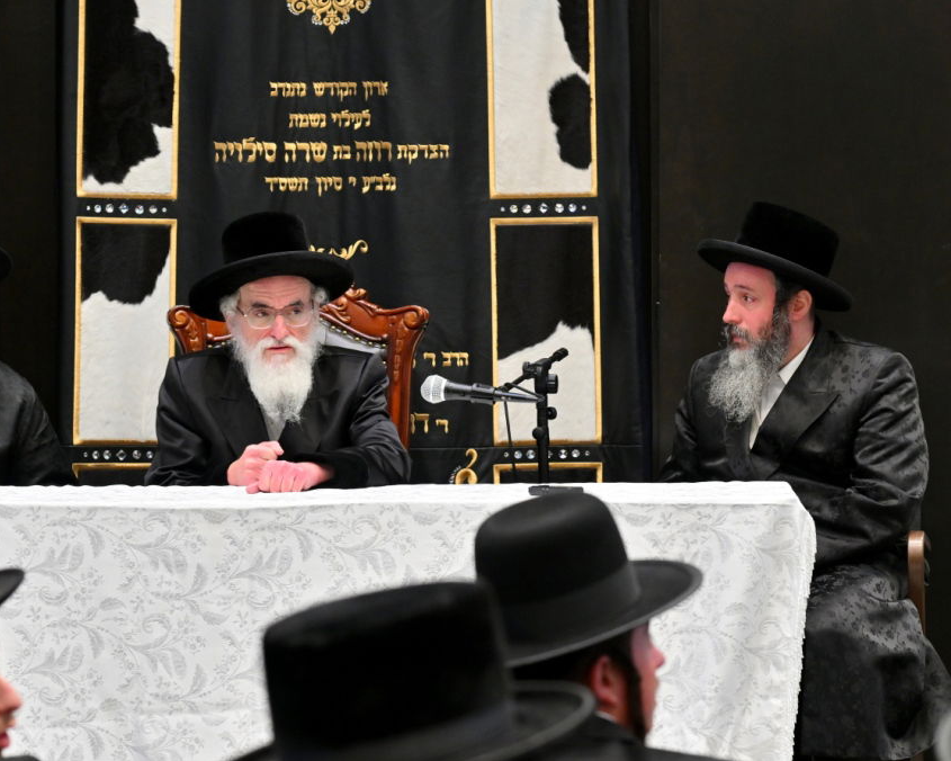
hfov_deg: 13.7
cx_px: 393
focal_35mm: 141
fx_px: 3969
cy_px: 383
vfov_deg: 11.0
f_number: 4
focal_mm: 83
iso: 500
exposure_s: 1/160
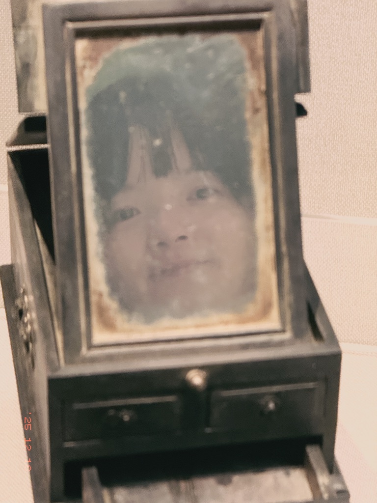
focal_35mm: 120
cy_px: 252
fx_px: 1743
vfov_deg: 16.4
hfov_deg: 12.3
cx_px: 188
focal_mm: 15.66
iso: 1000
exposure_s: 1/15
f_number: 2.8
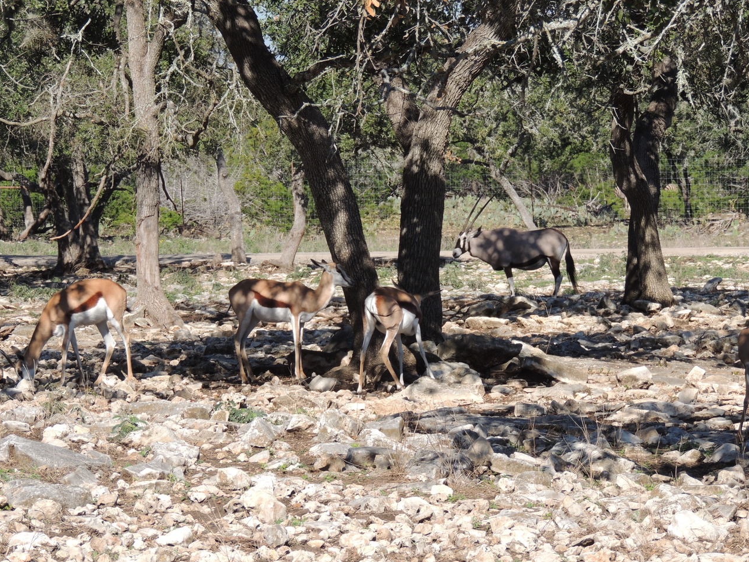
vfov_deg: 8.0
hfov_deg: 10.6
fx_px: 4025
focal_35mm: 186
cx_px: 374
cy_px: 281
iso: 100
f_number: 4.6
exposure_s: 1/500
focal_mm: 33
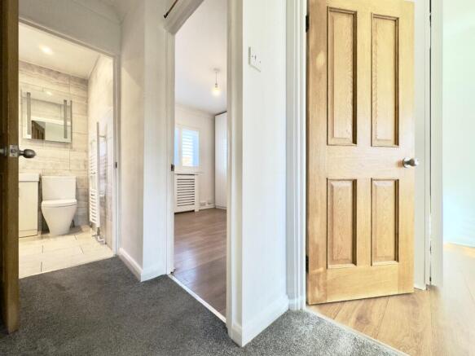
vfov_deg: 85.7
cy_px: 178
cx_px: 238
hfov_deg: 102.1
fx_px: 192
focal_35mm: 14
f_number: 2.2
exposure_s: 1/100
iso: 80
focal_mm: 2.22
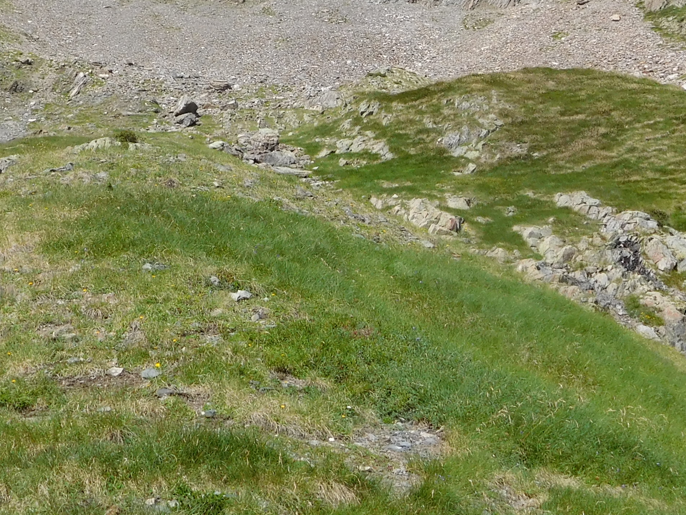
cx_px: 312
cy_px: 48
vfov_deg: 17.1
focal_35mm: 85
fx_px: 1685
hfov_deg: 23.0
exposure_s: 1/1250
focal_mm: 6.2
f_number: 3.8
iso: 125
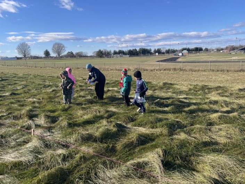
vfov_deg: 53.1
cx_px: 122
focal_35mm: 26
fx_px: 184
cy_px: 92
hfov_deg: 67.3
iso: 32
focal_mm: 4.2
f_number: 1.6
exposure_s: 1/2451
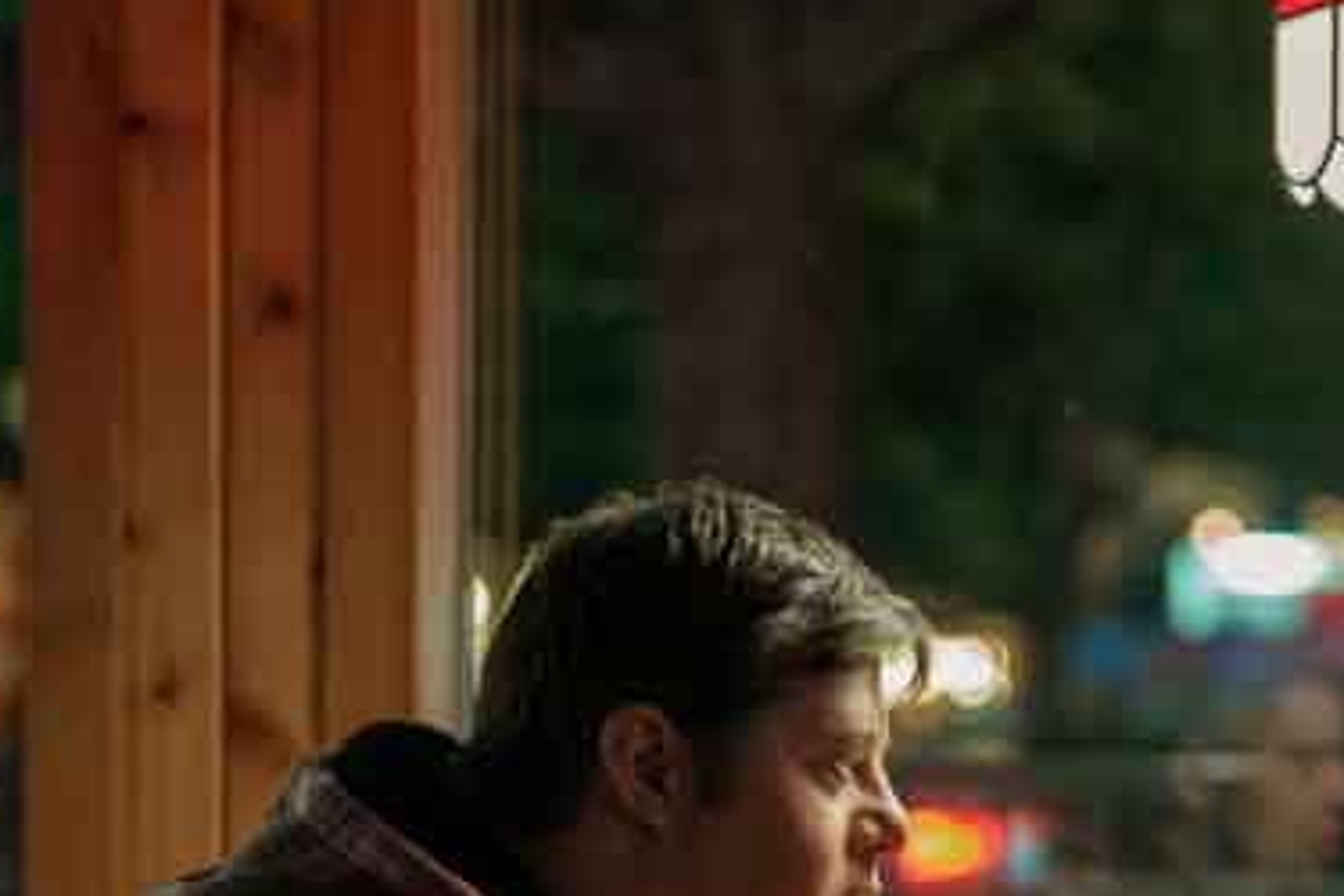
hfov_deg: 12.6
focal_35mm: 160
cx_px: 1523
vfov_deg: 8.5
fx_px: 5973
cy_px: 882
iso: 2000
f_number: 1.8
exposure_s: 1/50
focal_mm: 50
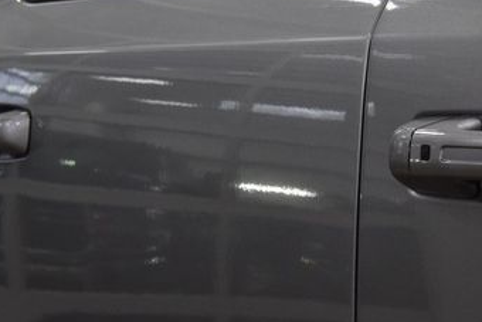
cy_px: 131
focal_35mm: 141
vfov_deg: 9.7
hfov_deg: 14.5
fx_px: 1889
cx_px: 281
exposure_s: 1/60
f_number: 8
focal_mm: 50
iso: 1250
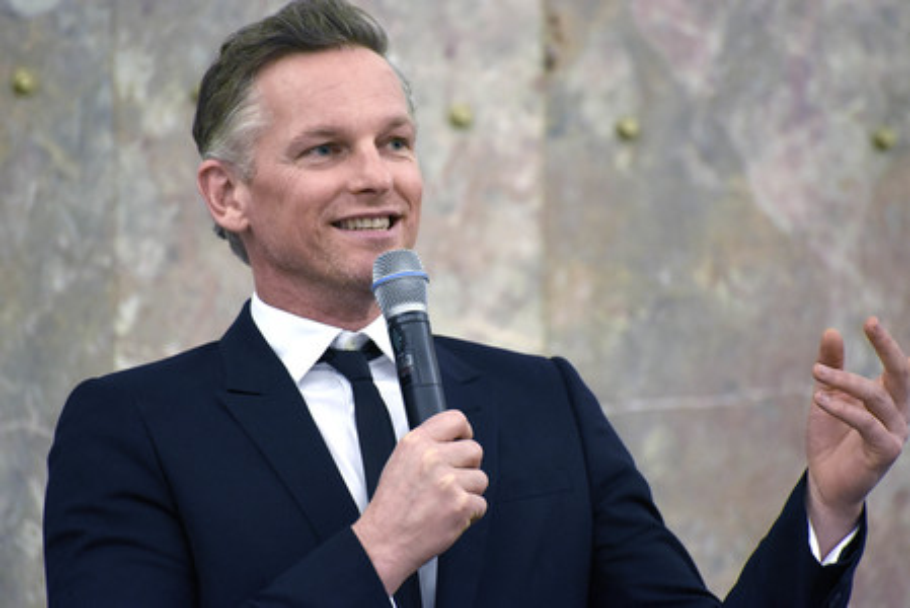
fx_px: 7588
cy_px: 304
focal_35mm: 300
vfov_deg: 4.6
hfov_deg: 6.9
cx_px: 455
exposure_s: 1/160
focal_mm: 300
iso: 6400
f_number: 6.3
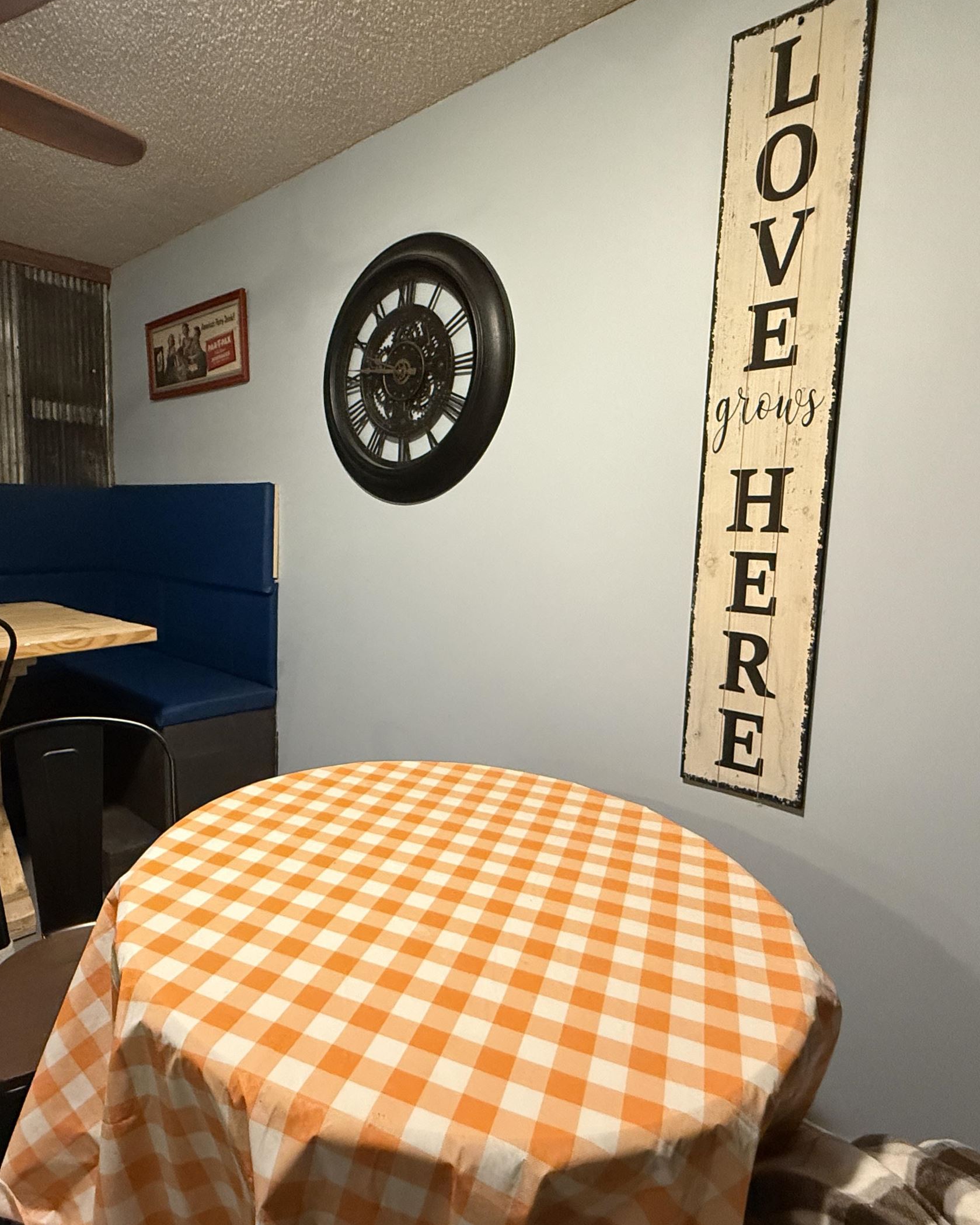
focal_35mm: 20
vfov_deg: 80.4
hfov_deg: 67.3
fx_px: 725
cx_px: 383
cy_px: 604
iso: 800
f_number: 2.2
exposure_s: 1/60
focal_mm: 2.22
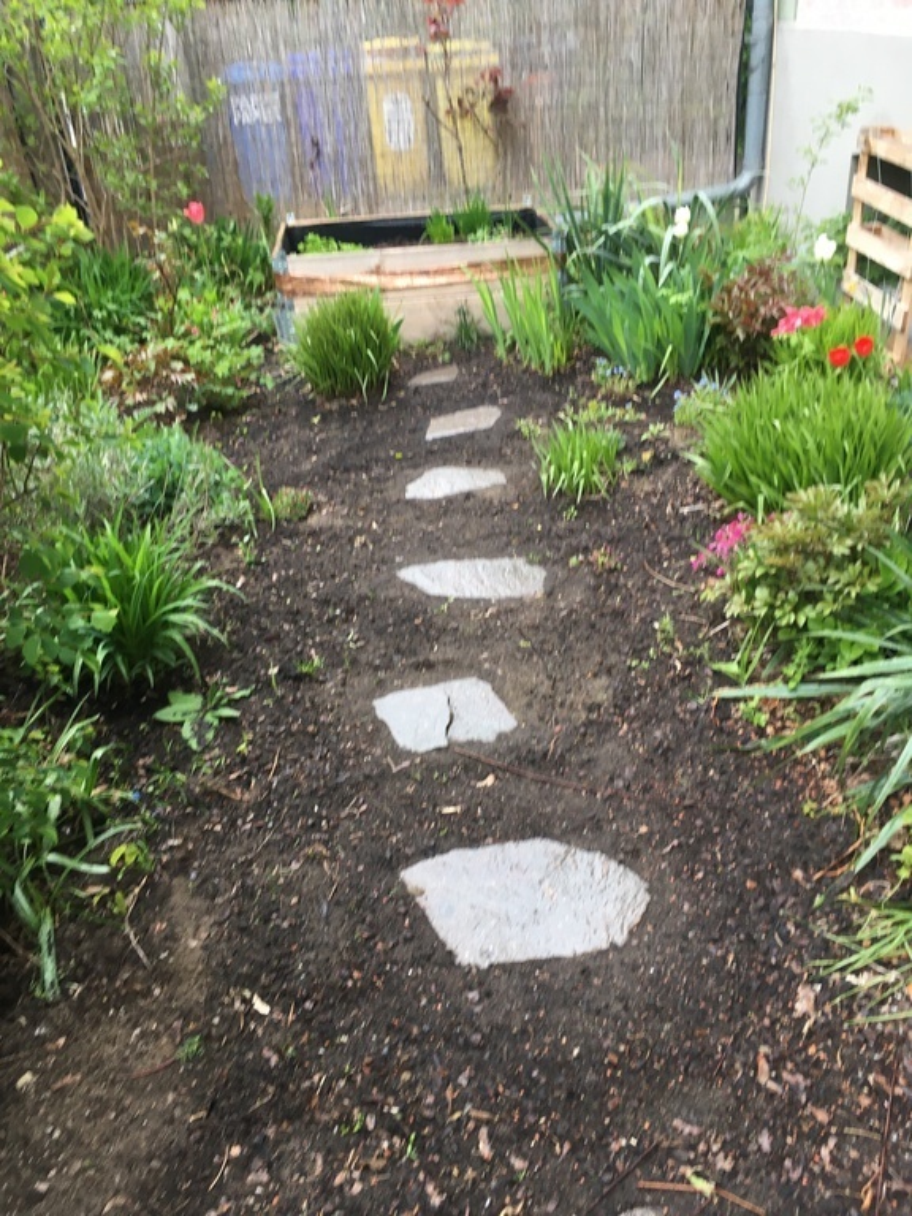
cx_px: 456
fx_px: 1019
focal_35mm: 29
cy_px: 608
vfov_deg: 61.7
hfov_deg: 48.2
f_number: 2.2
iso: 25
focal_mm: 4.15
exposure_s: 1/33
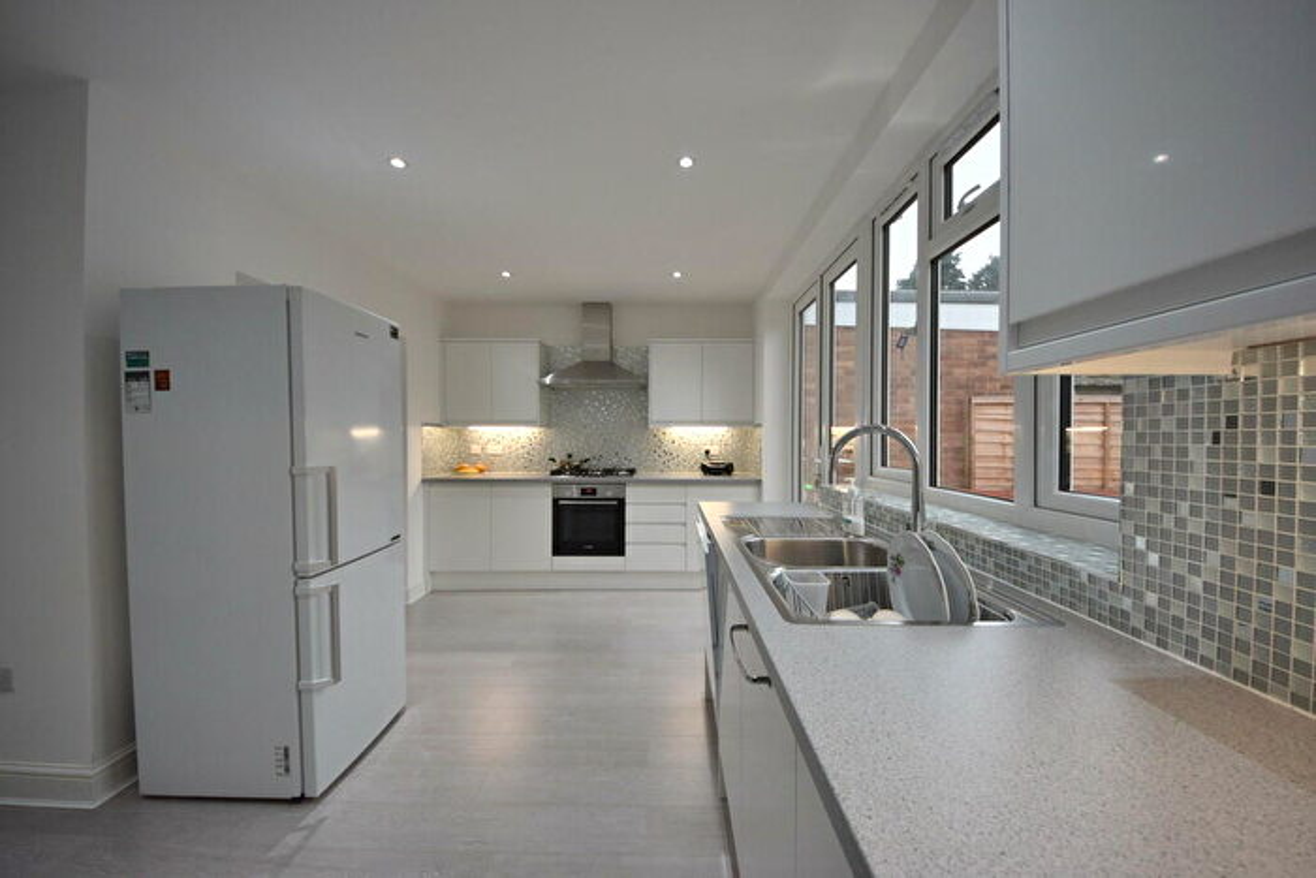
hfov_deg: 85.4
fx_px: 713
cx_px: 658
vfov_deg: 63.2
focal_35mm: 20
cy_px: 439
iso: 500
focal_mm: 13
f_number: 5.6
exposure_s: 1/125
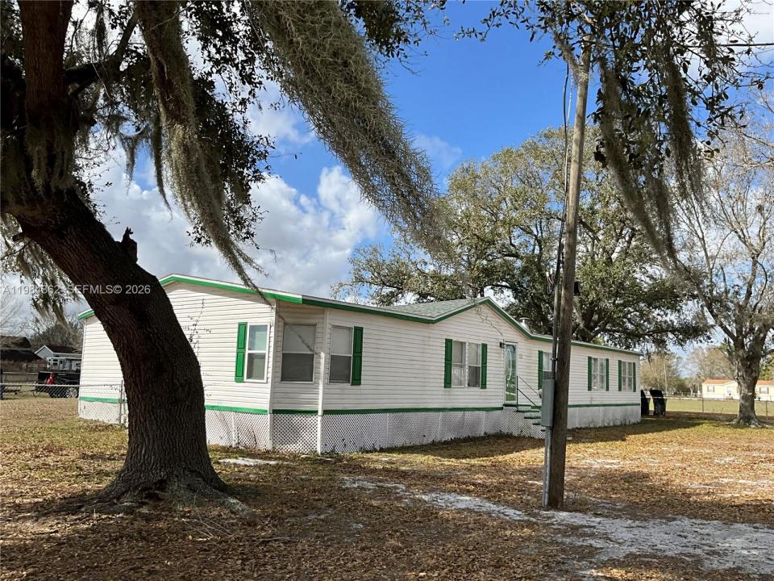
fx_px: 648
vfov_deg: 48.2
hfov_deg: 61.7
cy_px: 290
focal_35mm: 29
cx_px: 387
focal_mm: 3
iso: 25
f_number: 1.8
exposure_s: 1/1912
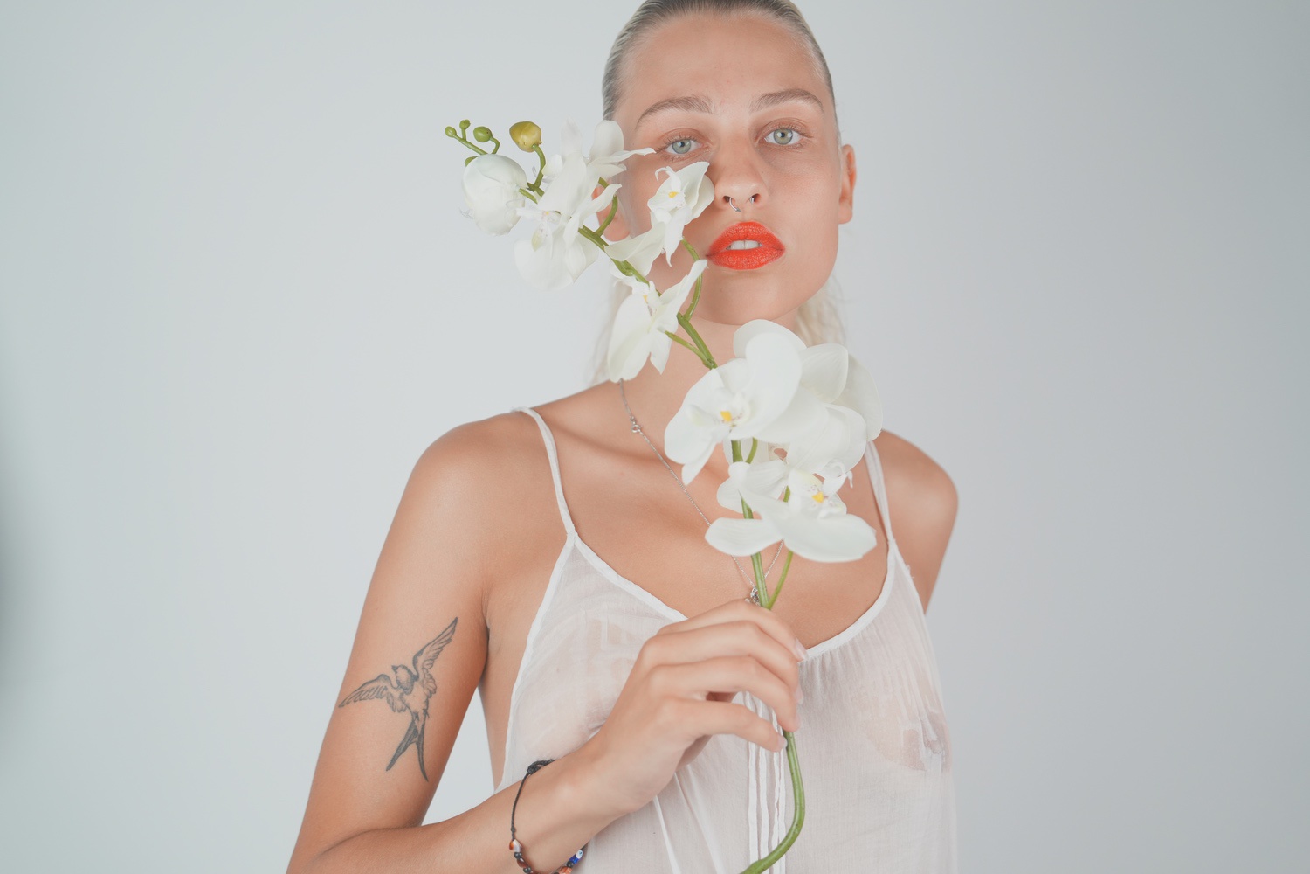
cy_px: 437
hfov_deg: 40.3
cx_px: 655
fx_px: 1783
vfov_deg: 27.5
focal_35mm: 49
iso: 500
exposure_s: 1/500
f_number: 2.8
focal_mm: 49
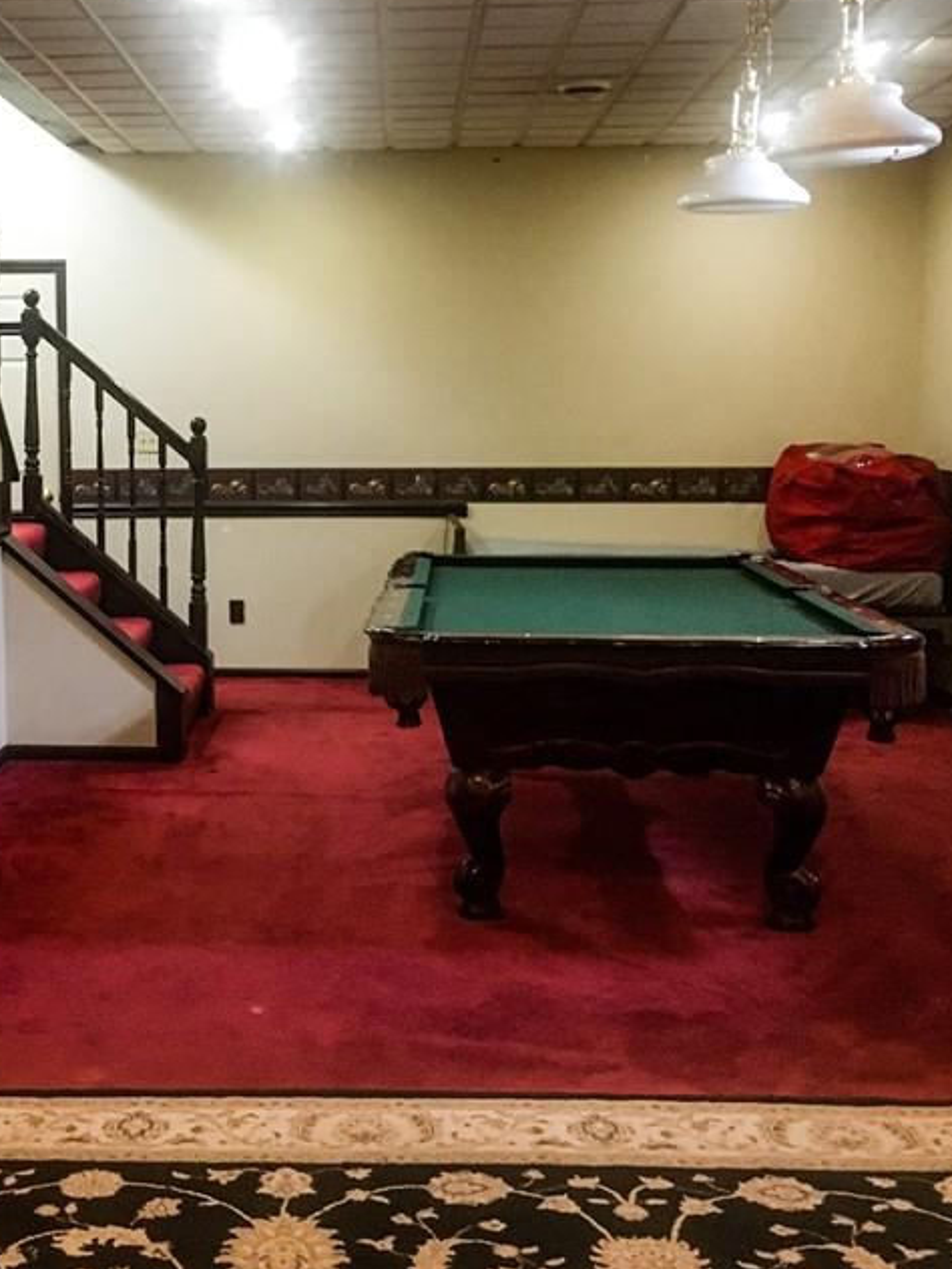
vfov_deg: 40.4
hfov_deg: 30.5
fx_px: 1723
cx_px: 259
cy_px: 548
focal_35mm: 47
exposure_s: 1/15
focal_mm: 4.15
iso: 250
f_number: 2.2
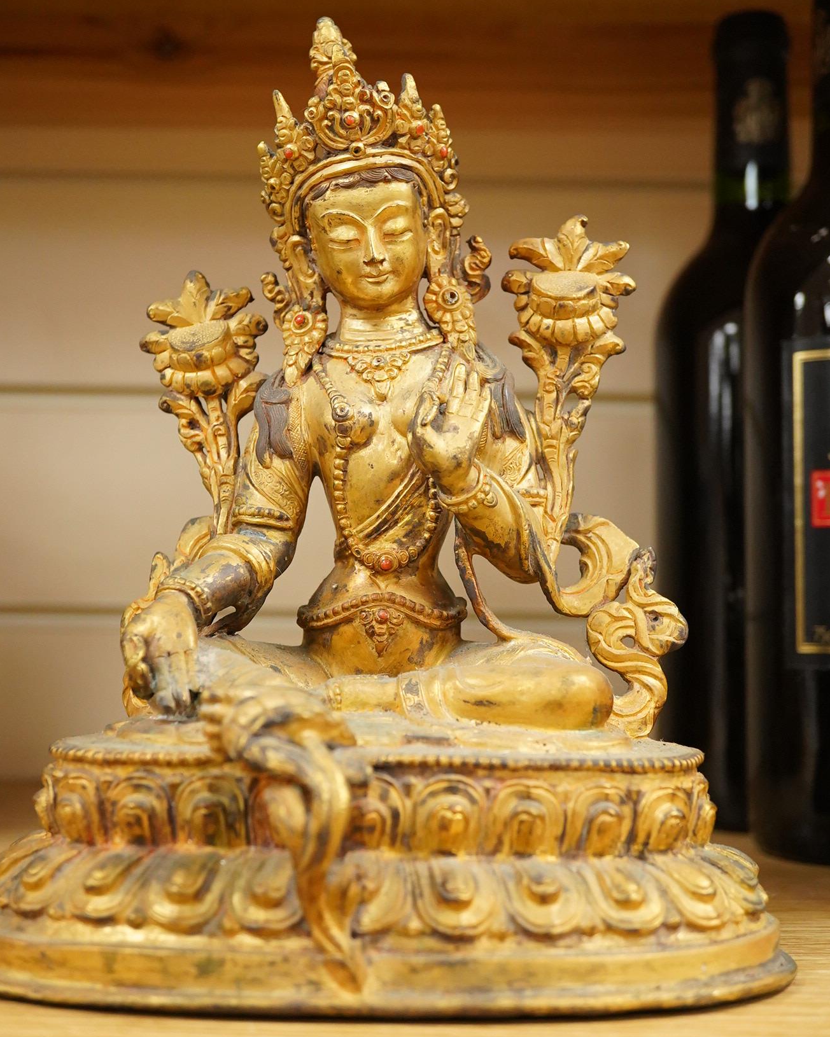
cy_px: 499
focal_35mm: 51
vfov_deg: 36.7
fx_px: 1566
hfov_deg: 29.7
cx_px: 415
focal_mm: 30
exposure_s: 1/160
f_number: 4.5
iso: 2500
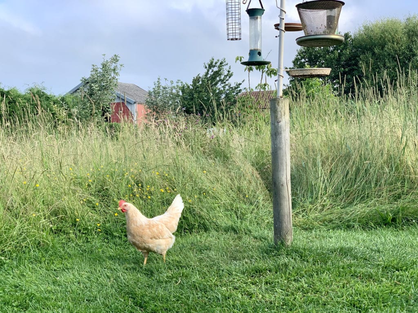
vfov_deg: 28.0
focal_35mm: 52
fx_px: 628
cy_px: 156
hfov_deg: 36.8
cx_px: 209
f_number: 2.4
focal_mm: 6
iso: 16
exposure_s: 1/345
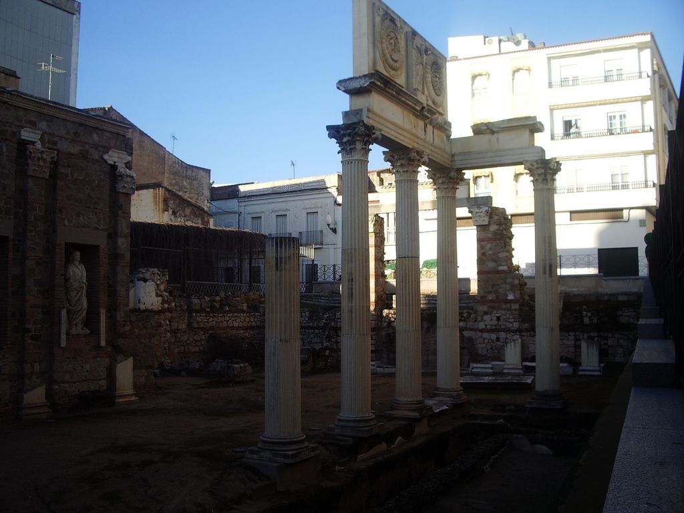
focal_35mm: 35
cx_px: 342
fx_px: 692
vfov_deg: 40.7
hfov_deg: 52.6
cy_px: 256
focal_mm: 5.8
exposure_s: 1/200
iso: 50
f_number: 4.3
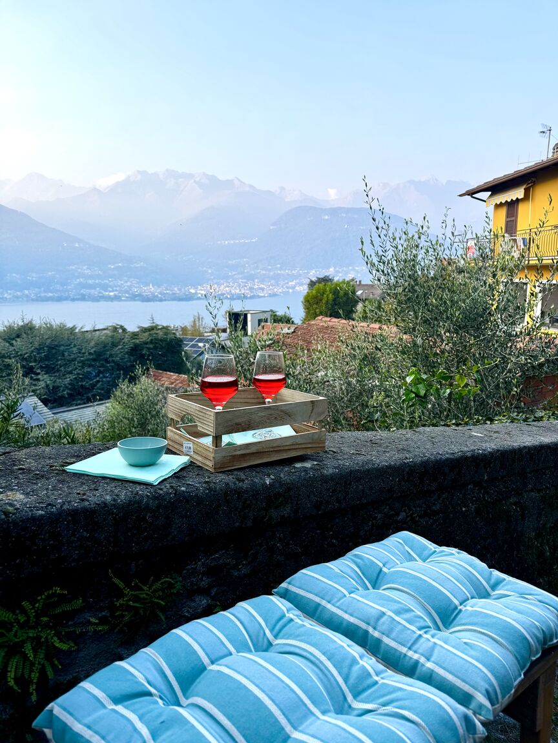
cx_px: 279
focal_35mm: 24
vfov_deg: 71.6
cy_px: 372
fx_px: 516
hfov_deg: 56.8
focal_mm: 6.76
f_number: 1.78
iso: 80
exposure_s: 1/1076
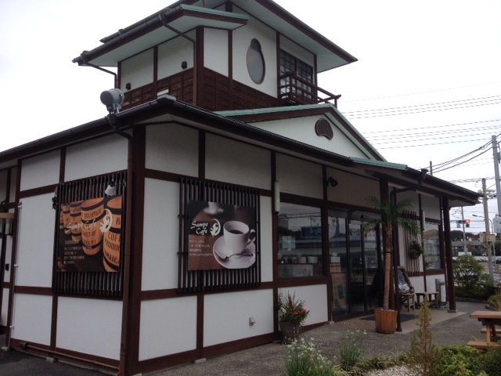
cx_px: 250
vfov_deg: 40.7
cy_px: 188
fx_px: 507
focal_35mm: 35
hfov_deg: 52.6
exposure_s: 1/1004
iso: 50
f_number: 2.4
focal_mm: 4.28
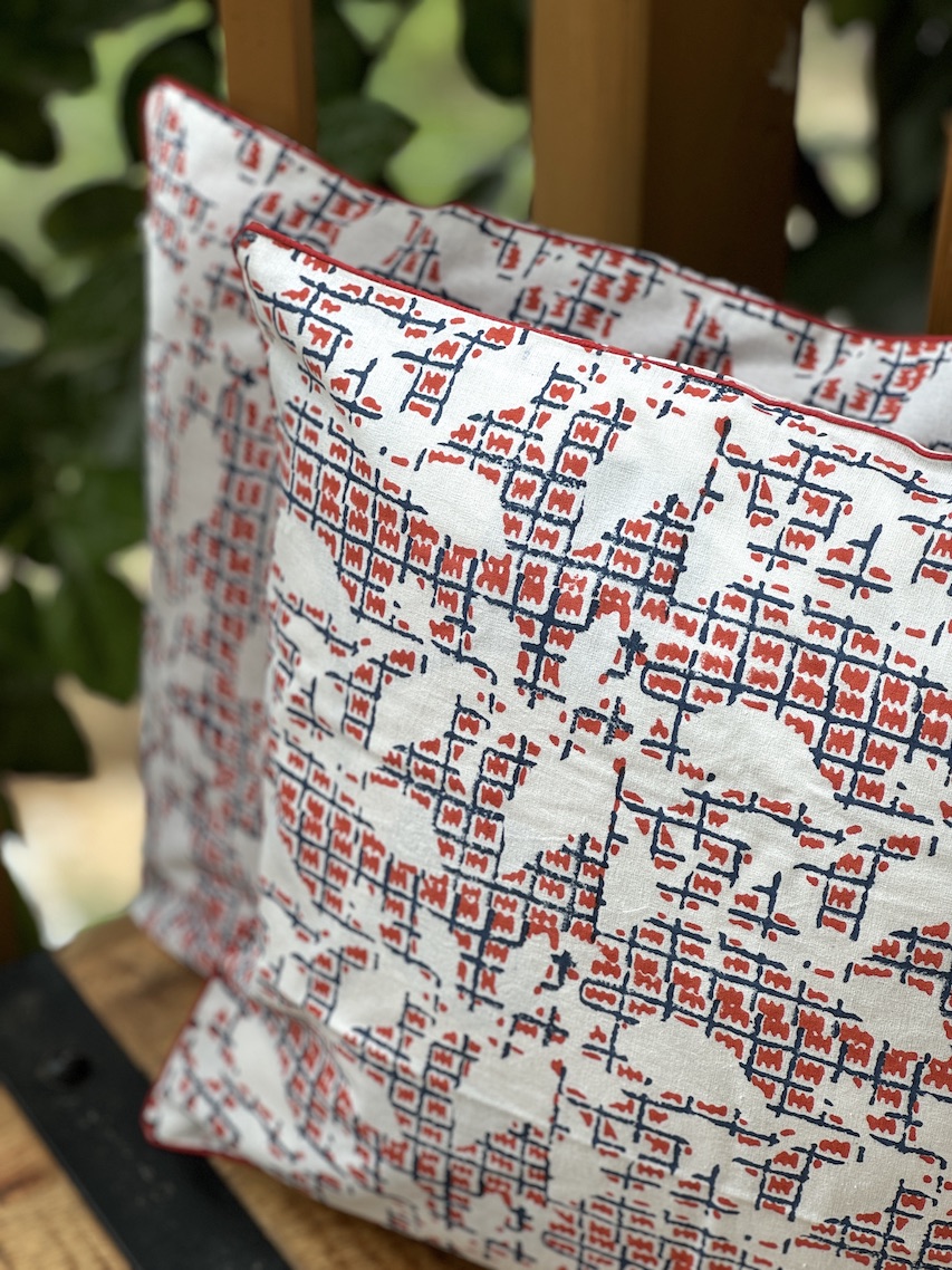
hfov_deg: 19.1
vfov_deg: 25.3
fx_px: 2825
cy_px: 635
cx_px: 476
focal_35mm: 77
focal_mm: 9
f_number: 2.8
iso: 40
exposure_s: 1/99
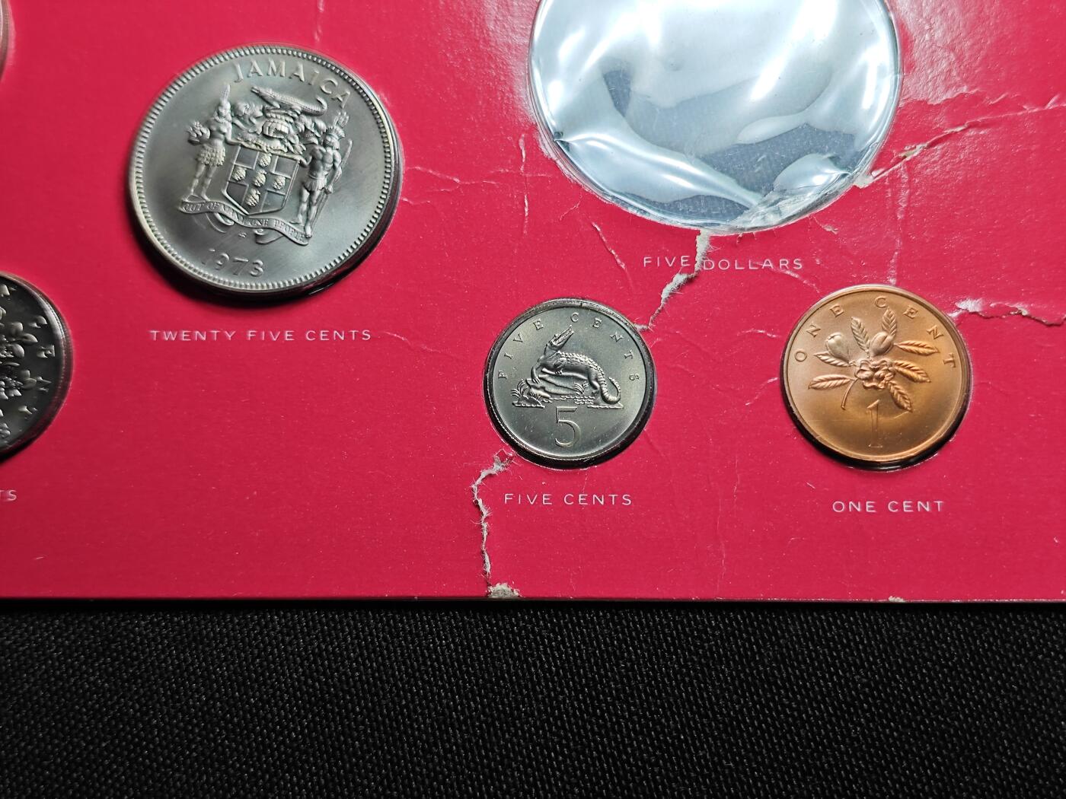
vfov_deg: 29.7
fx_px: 1509
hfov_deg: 38.9
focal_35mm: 49
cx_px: 533
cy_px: 400
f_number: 1.6
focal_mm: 5.84
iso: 80
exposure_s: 1/100
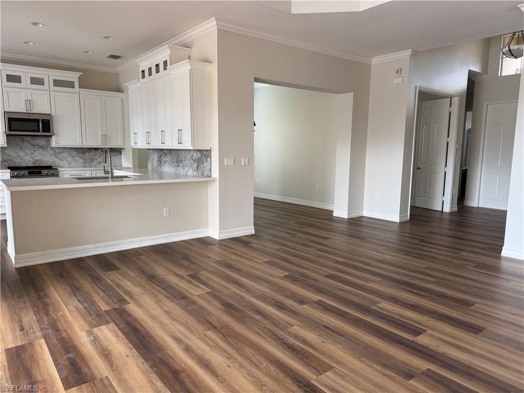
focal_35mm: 24
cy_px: 196
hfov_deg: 71.6
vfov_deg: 56.8
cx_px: 262
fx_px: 363
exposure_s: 1/121
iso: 200
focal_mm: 6.76
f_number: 1.78
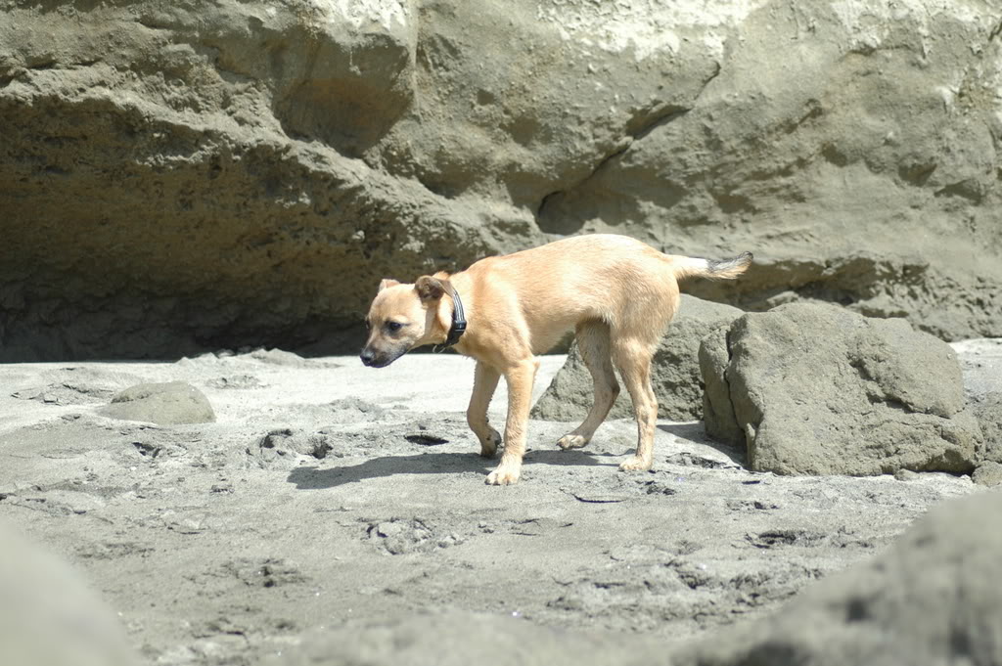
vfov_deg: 10.1
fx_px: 3754
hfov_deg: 15.2
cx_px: 501
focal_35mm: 135
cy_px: 333
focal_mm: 90
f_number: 4.2
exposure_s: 1/1000
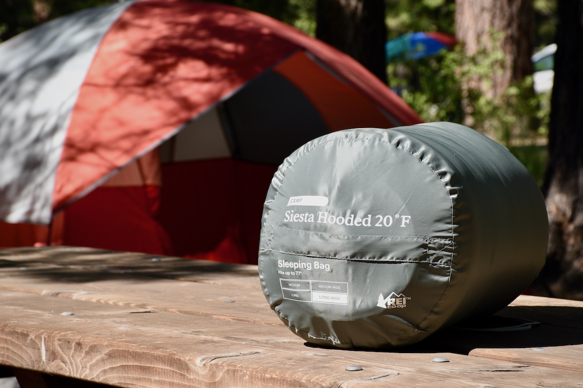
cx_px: 292
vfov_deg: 11.4
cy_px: 194
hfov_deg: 17.1
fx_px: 1943
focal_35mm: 120
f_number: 9
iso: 200
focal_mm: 80
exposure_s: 1/320
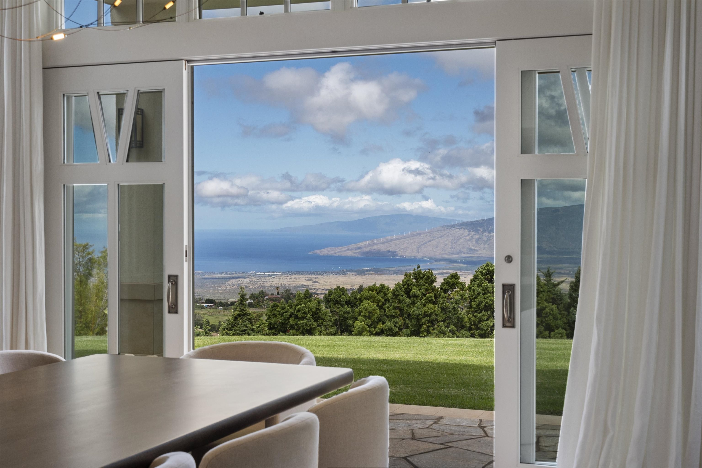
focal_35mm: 52
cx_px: 351
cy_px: 234
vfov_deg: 26.0
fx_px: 1014
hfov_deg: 38.2
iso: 100
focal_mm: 35
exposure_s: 1/80
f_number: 8
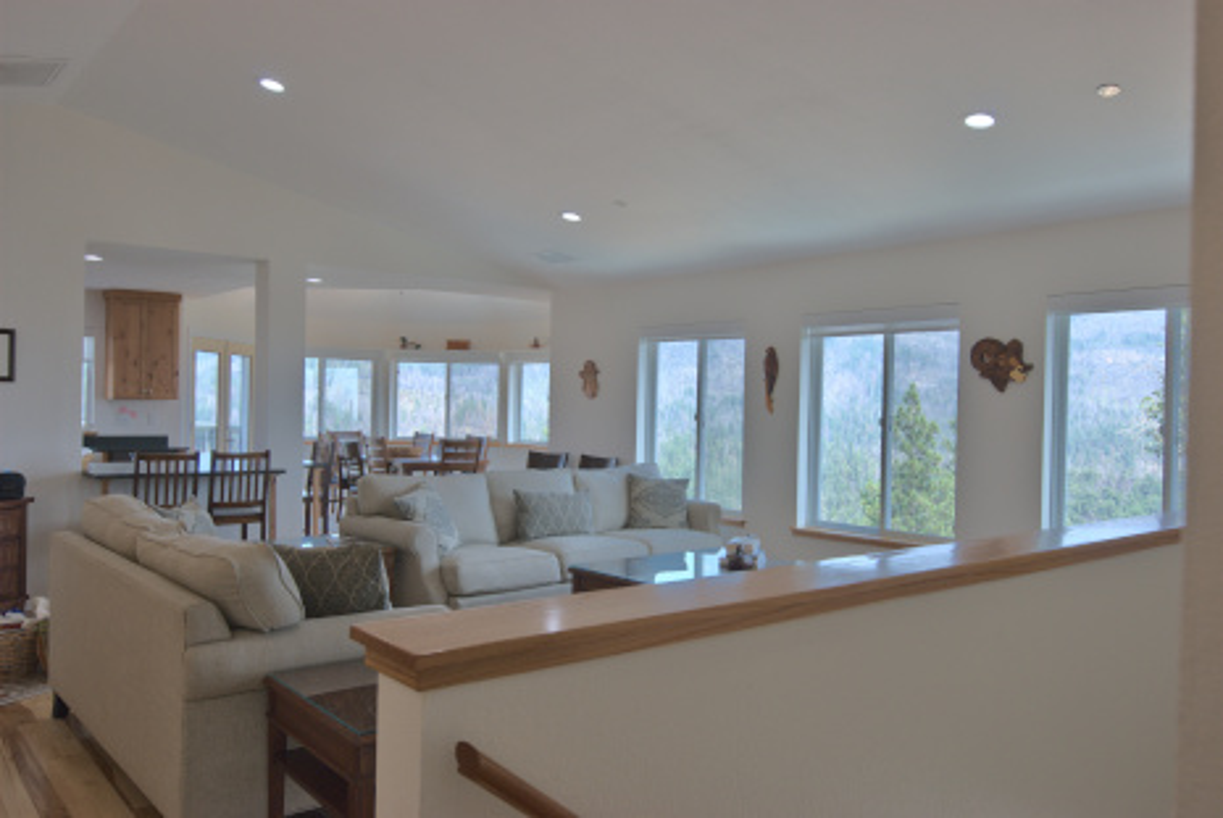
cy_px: 409
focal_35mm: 28
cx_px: 612
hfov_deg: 64.5
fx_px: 969
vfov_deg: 45.8
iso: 640
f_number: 6.3
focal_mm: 19
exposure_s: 1/200
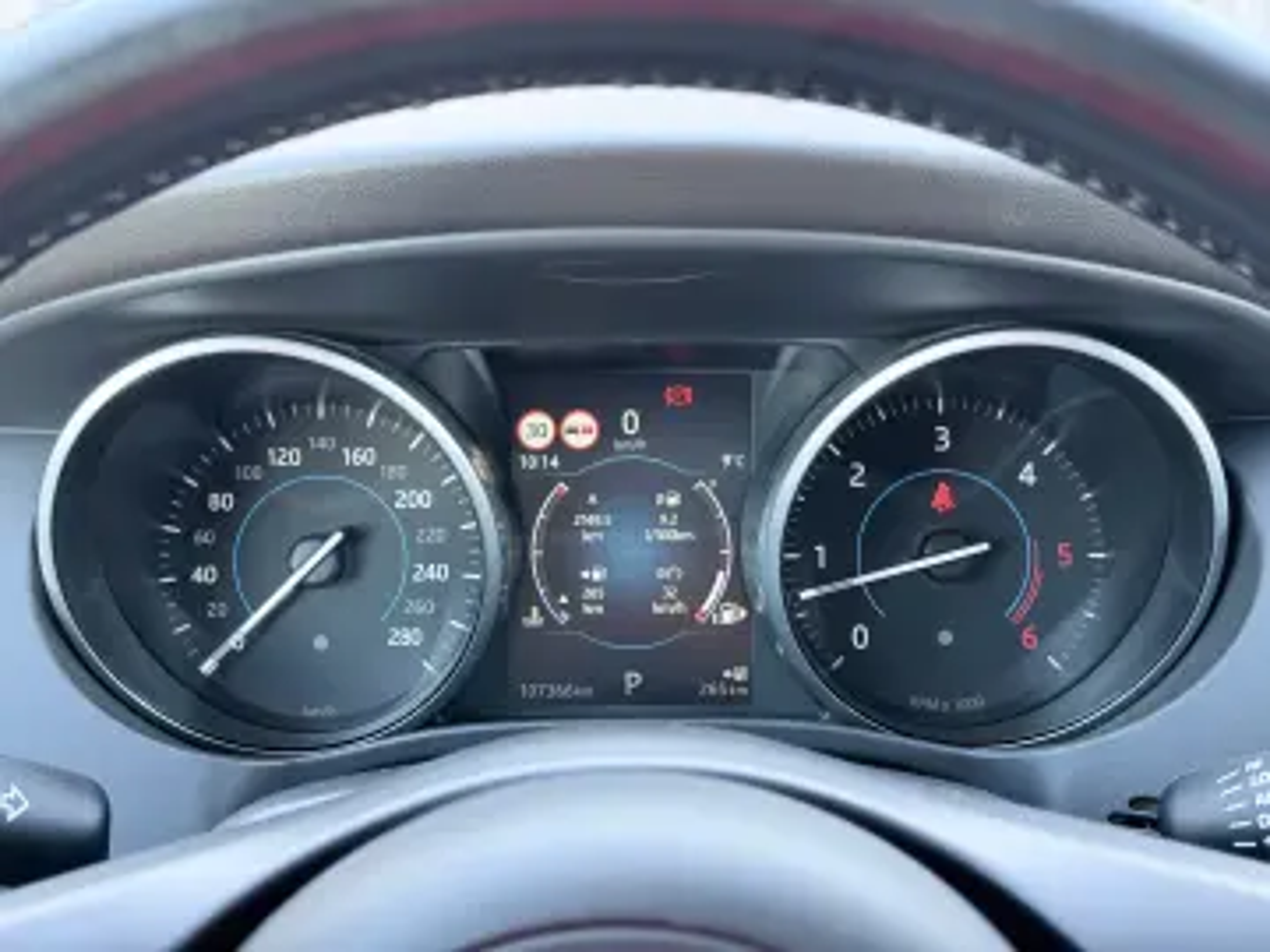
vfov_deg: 30.3
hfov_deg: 39.7
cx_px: 635
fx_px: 1761
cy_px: 476
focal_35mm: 48
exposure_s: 1/60
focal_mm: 6.76
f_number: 1.78
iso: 200
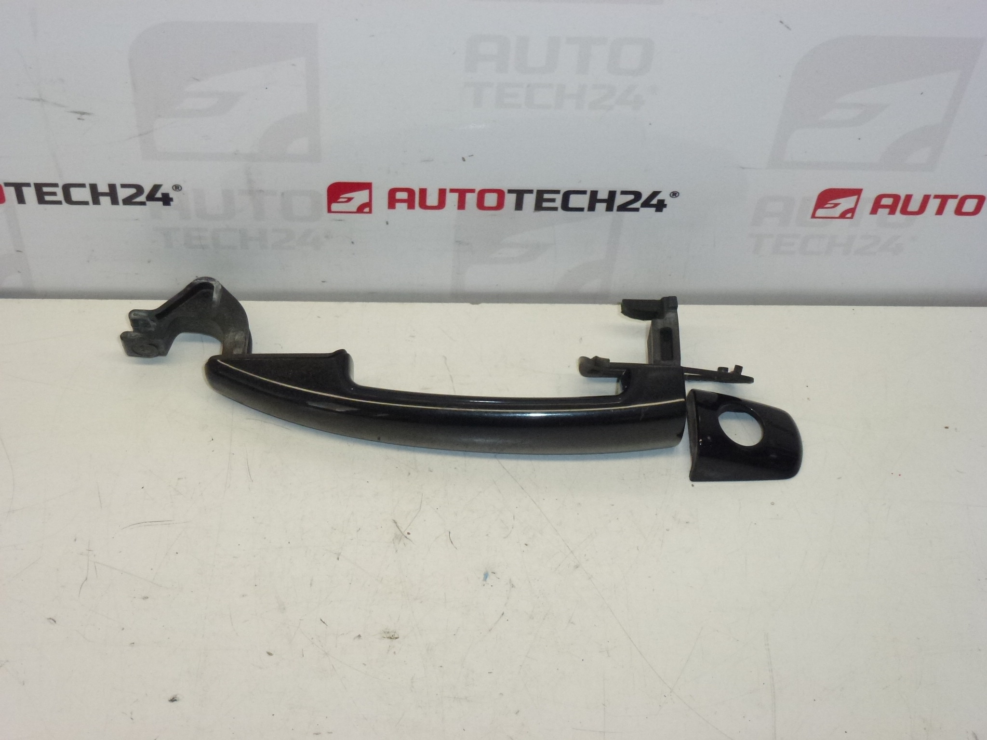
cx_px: 494
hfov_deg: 36.8
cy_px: 370
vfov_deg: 28.0
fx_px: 1483
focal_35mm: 52
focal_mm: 9.4
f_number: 4.3
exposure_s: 1/320
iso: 400
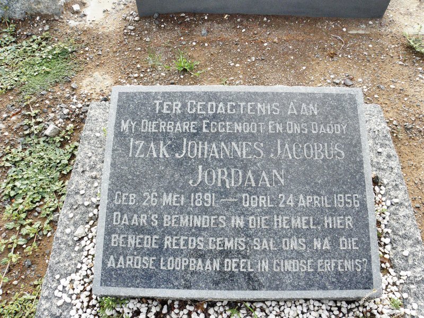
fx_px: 318
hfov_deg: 67.3
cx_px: 212
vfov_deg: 53.1
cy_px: 159
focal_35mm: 26
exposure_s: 1/200
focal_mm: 4.6
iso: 200
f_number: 5.6
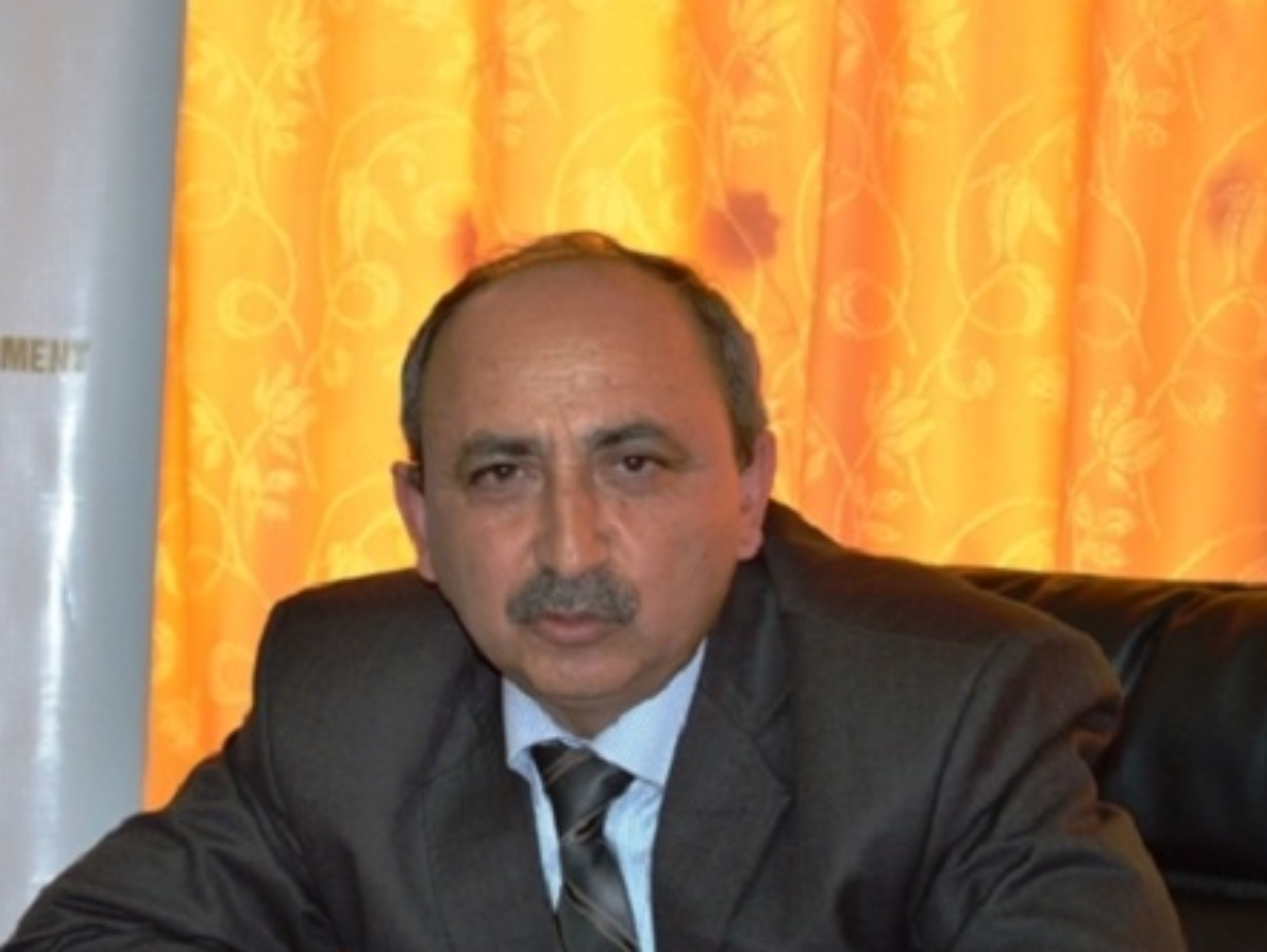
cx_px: 364
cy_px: 618
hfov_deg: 17.2
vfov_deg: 13.0
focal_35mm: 114
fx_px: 4175
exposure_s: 1/30
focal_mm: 50
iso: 800
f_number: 5.6
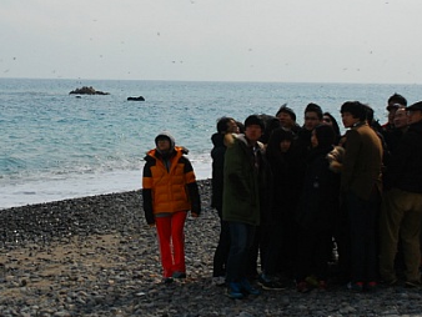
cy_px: 114
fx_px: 1233
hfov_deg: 19.3
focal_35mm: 101
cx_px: 127
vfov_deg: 14.6
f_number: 4.2
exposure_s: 1/2000
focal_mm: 31
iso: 160
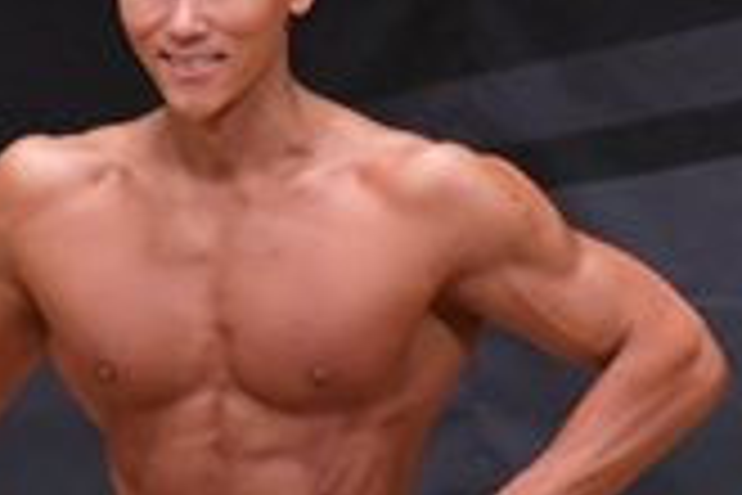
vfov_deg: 1.0
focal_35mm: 1339
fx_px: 27596
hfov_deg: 1.5
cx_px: 331
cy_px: 724
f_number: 5.6
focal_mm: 190
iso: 6400
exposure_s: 1/400
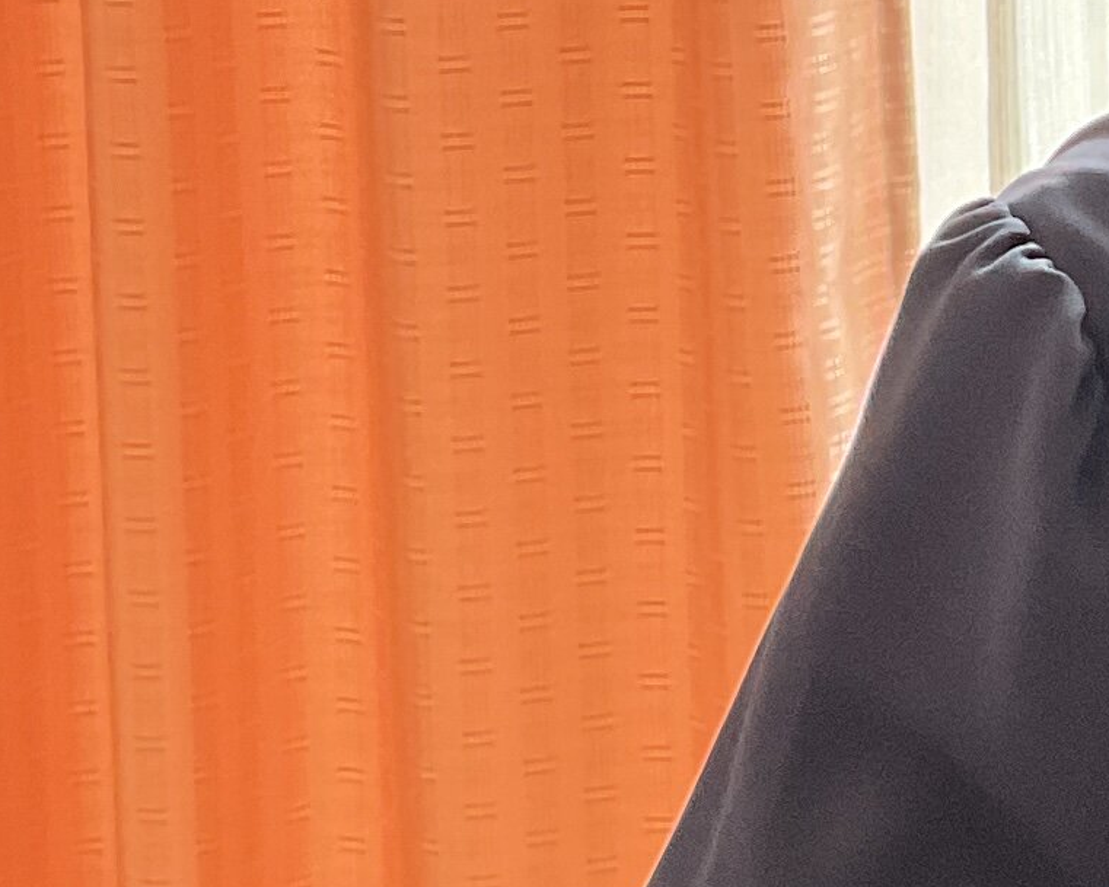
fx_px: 4924
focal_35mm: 150
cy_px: 191
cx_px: 1628
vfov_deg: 10.3
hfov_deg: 12.3
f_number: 1.8
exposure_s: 1/60
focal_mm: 3
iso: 50
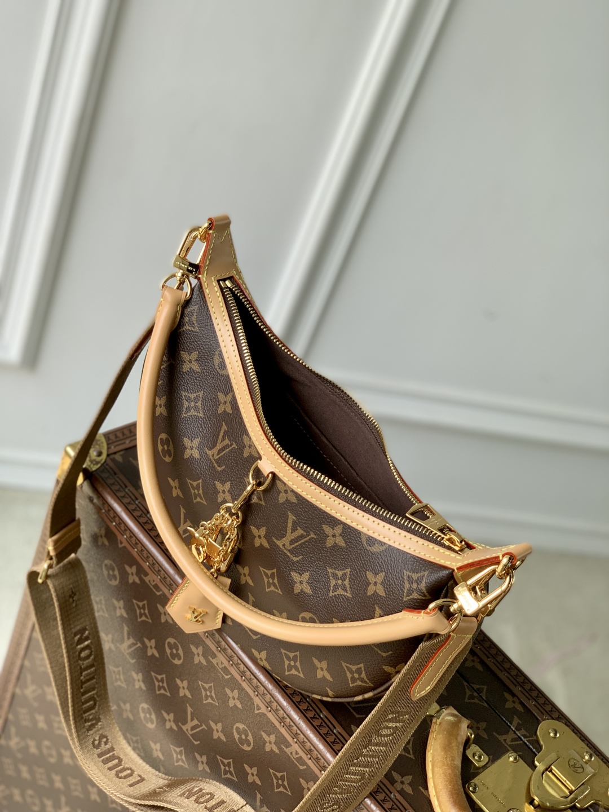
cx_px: 304
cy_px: 406
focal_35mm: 52
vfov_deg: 36.8
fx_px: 1220
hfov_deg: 28.0
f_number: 2.4
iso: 16
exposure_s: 1/197
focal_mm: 6
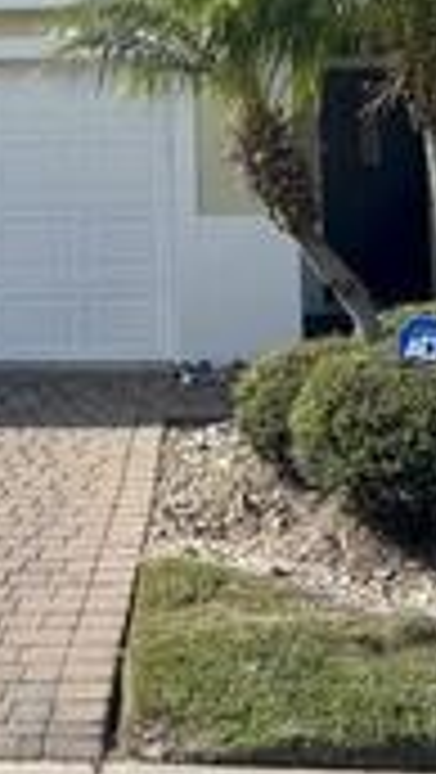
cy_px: 7
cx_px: 85
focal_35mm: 76
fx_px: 1559
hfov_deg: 15.8
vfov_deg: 26.4
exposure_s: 1/4608
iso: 80
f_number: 1.78
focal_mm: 6.76
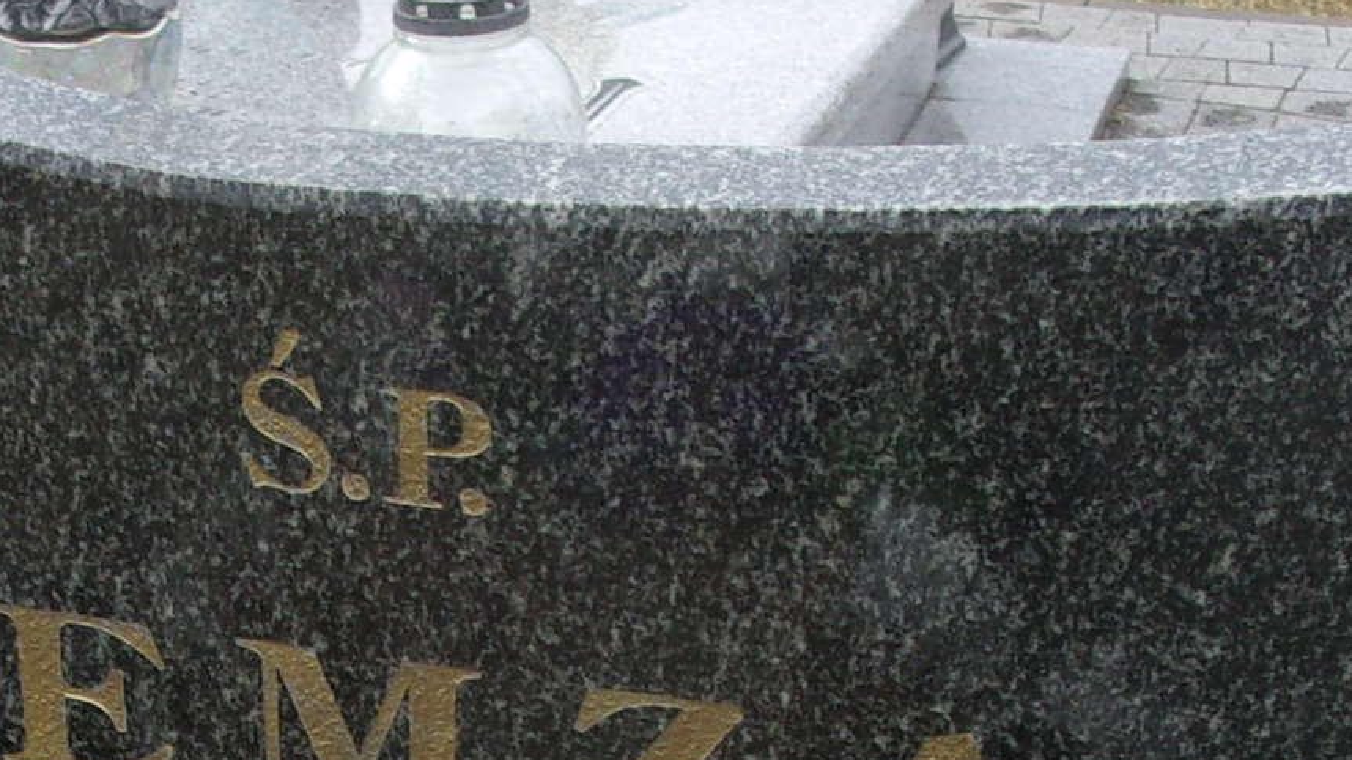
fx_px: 3298
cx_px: 326
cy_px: 1072
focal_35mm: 92
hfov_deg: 22.9
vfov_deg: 12.6
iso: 80
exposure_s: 1/140
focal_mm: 5.1
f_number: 3.9
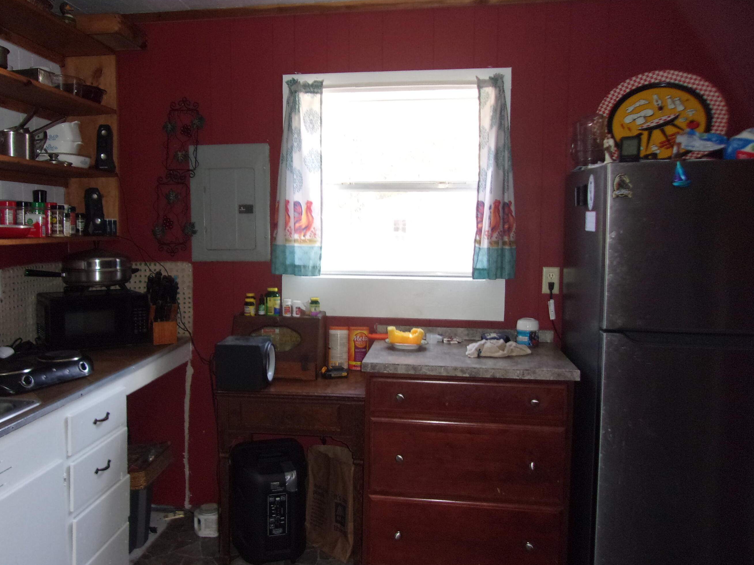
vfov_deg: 45.4
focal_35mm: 31
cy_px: 279
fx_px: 675
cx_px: 331
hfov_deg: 58.2
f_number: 3
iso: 200
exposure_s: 1/34
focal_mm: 4.9
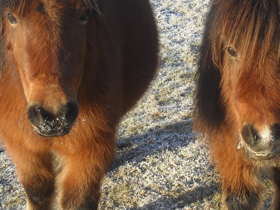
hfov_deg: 17.1
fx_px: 930
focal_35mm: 115
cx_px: 175
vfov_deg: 12.9
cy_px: 71
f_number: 4
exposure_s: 1/180
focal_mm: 12.3
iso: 100
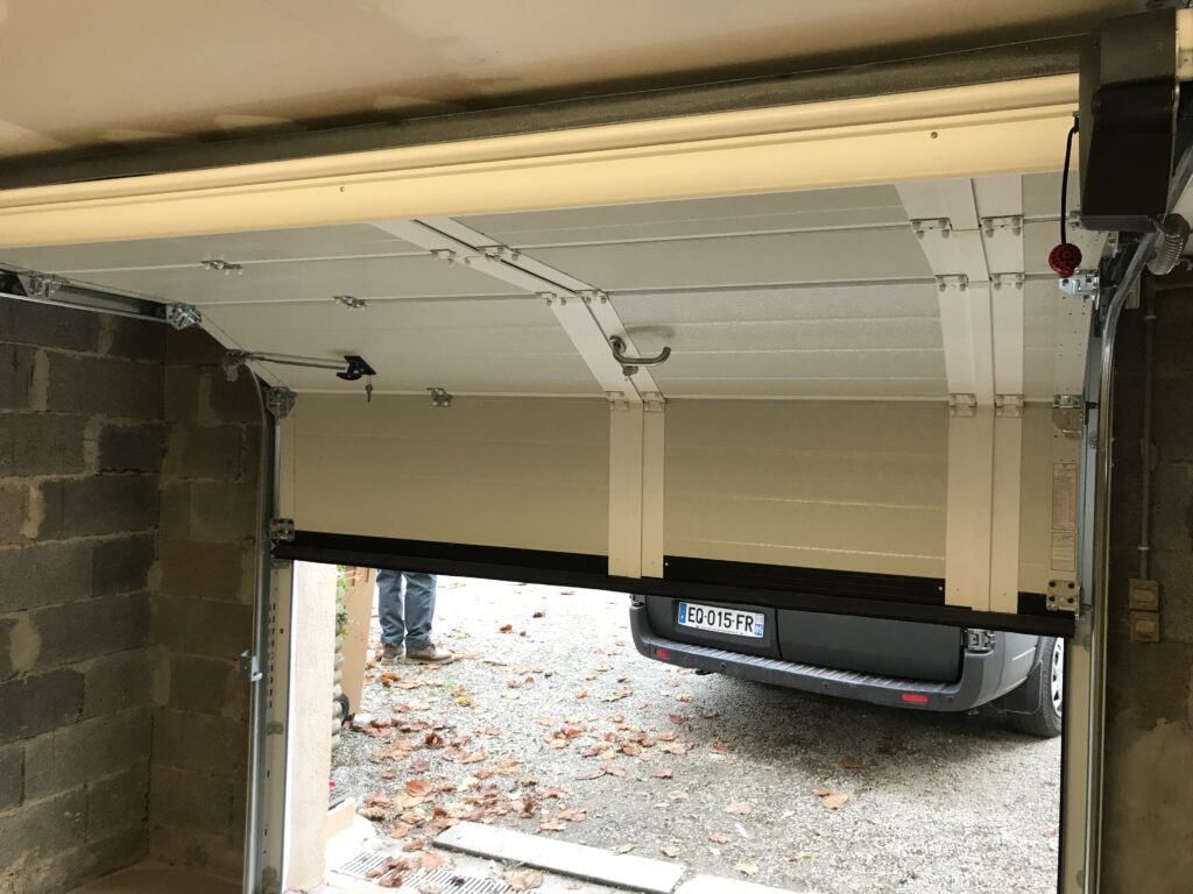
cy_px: 447
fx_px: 965
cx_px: 596
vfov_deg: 49.7
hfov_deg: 63.4
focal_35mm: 28
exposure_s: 1/33
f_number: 1.8
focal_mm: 3.99
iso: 32
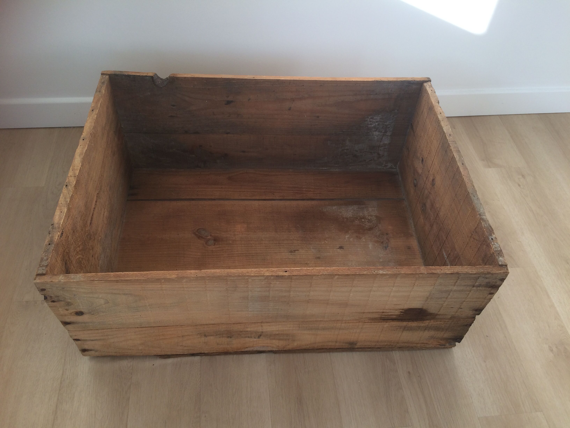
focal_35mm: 29
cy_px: 214
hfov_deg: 61.7
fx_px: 478
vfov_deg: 48.2
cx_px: 285
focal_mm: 4.15
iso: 32
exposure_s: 1/170
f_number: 2.2
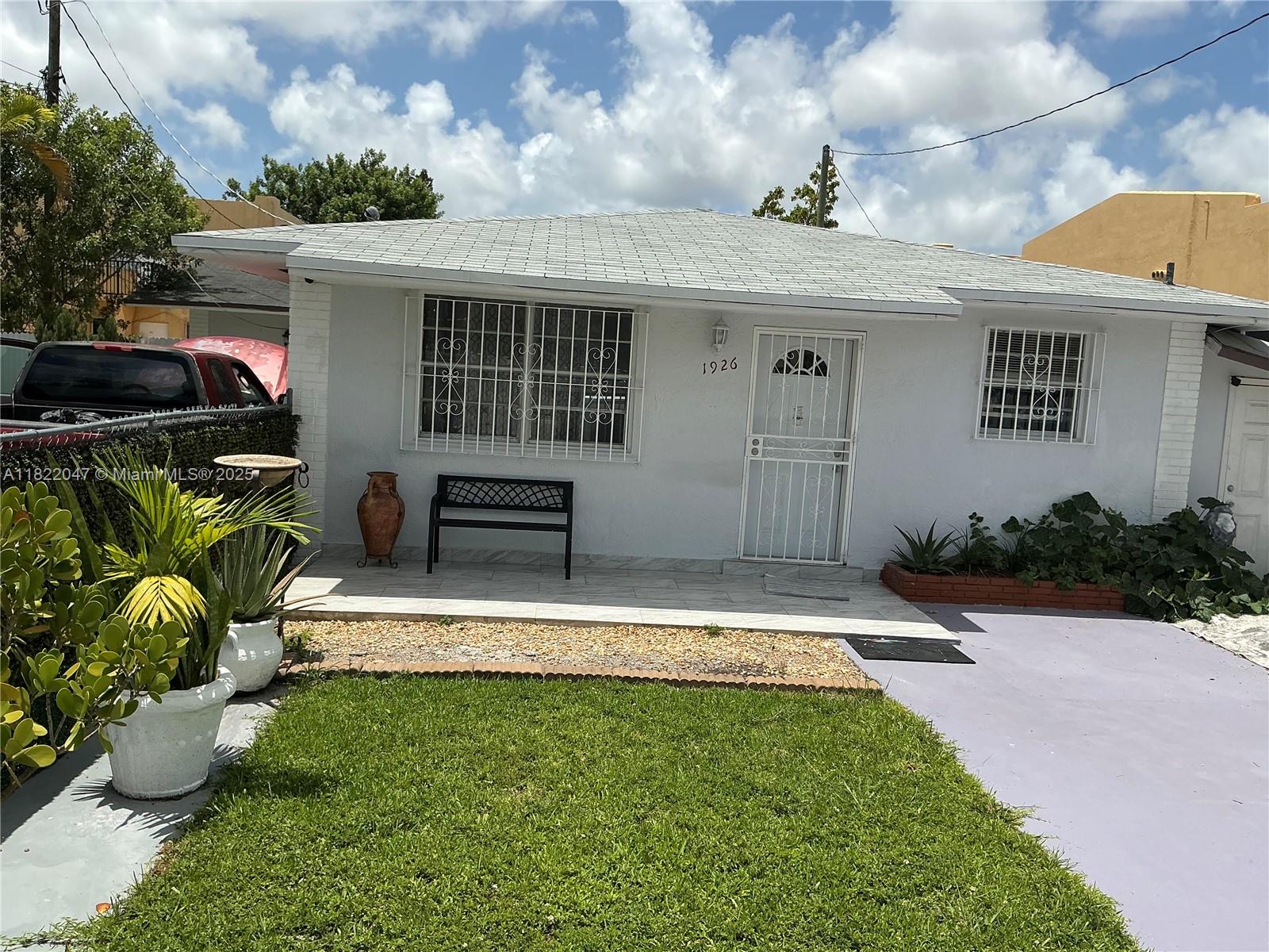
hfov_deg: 63.4
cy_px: 476
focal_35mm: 28
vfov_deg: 49.7
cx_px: 634
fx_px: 1026
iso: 25
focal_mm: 3
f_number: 1.8
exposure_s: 1/3322
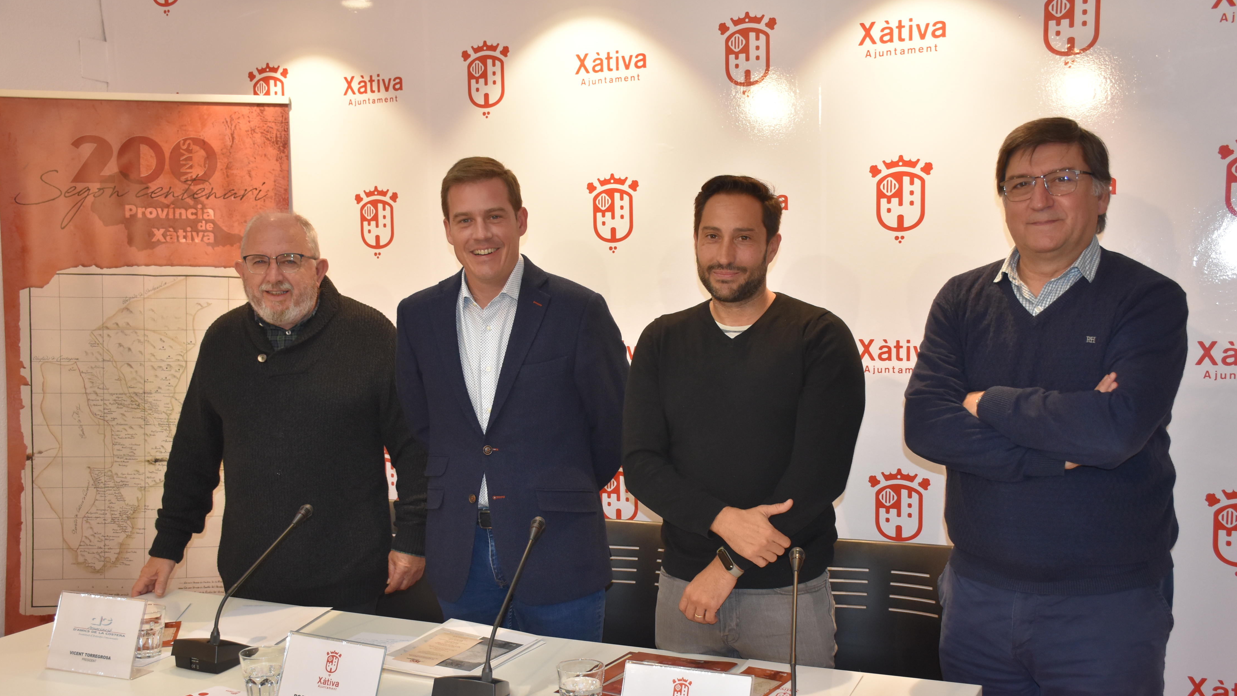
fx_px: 1246
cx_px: 620
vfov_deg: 31.1
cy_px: 413
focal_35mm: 38
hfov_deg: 52.8
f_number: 5
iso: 800
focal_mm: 24
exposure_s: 1/200
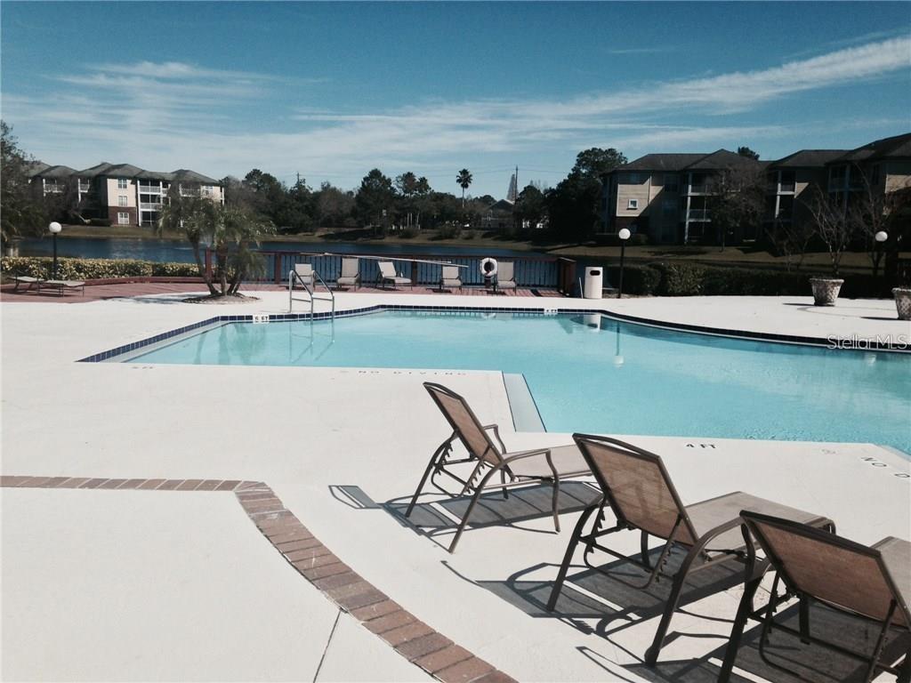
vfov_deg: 42.9
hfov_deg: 55.4
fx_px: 868
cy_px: 342
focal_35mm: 33
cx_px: 456
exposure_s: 1/3390
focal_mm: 4.12
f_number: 2.4
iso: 50
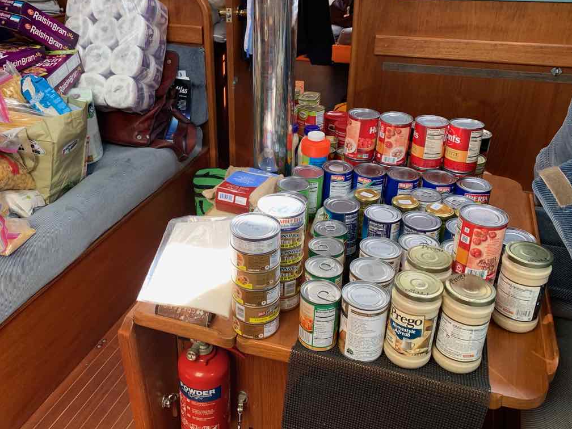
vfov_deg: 42.8
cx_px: 226
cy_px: 184
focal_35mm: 33
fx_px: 545
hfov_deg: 54.9
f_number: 1.8
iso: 100
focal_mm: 4.25
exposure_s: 1/98
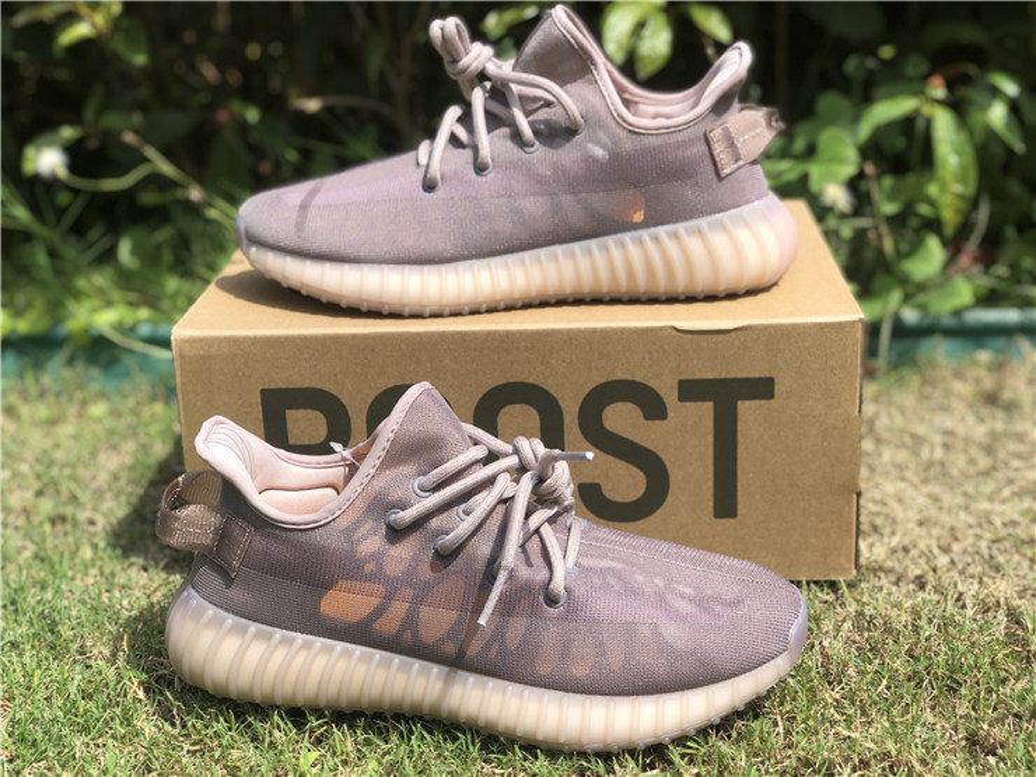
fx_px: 1556
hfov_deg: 36.8
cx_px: 518
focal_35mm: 52
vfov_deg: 28.0
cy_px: 388
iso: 16
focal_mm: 6
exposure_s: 1/640
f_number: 2.4
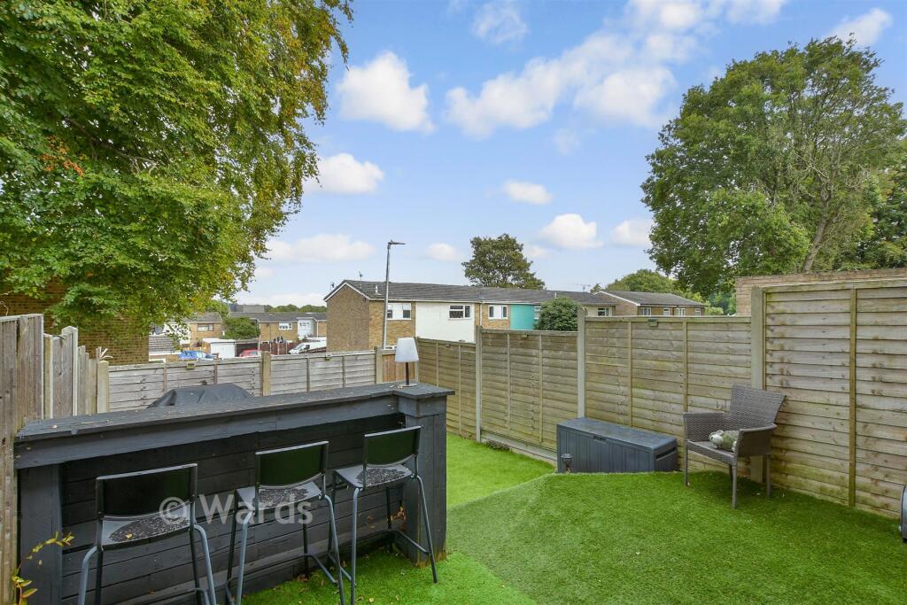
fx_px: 378
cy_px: 302
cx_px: 454
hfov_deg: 100.4
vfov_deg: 77.3
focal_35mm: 15
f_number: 8
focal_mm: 10
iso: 160
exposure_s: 1/60
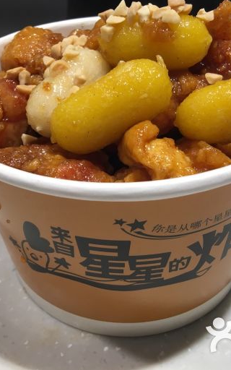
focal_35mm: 42
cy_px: 182
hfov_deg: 30.5
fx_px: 423
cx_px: 134
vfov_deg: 47.2
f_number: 2.2
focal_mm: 4.15
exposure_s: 1/33
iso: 25
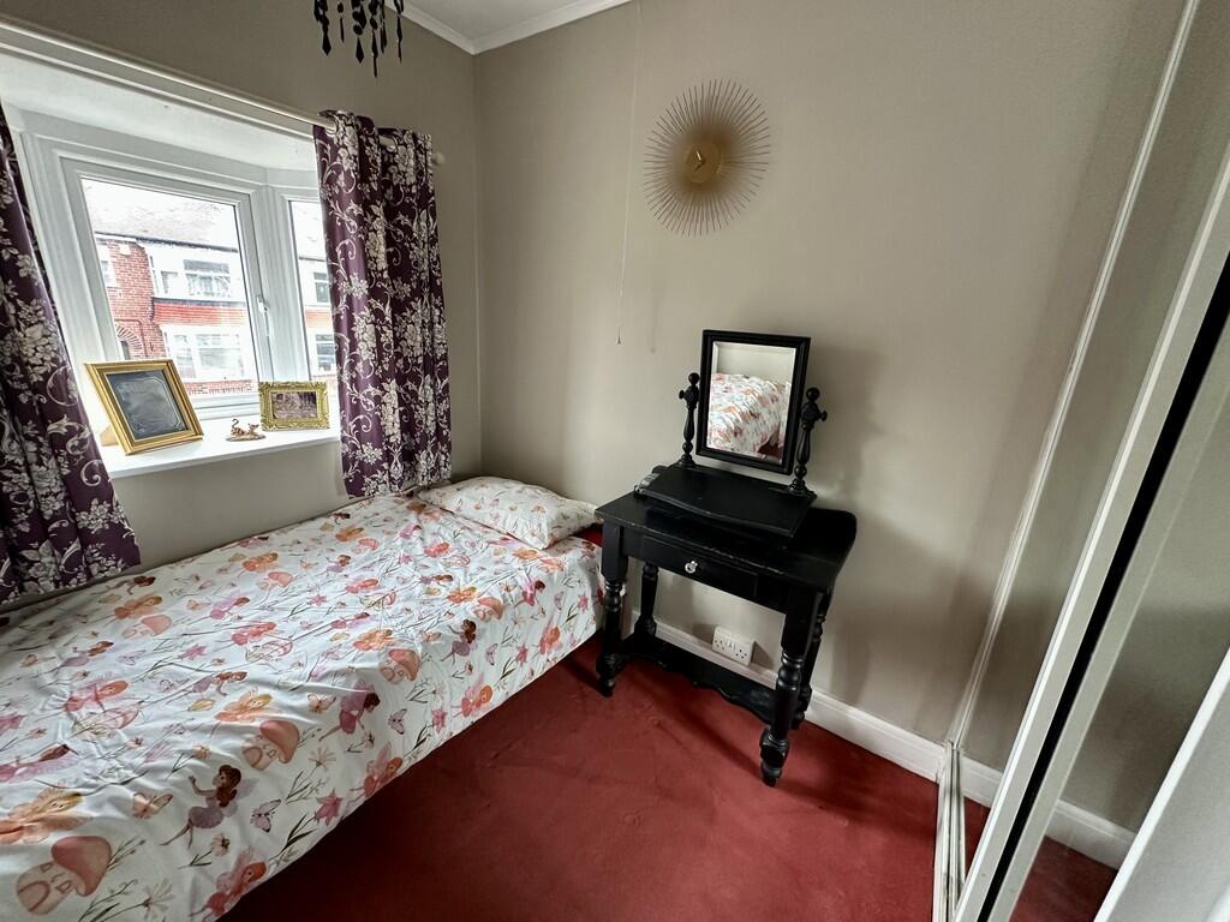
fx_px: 497
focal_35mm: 14
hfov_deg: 102.1
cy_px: 461
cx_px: 615
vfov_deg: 85.7
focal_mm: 2.22
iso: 250
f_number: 2.2
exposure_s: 1/50
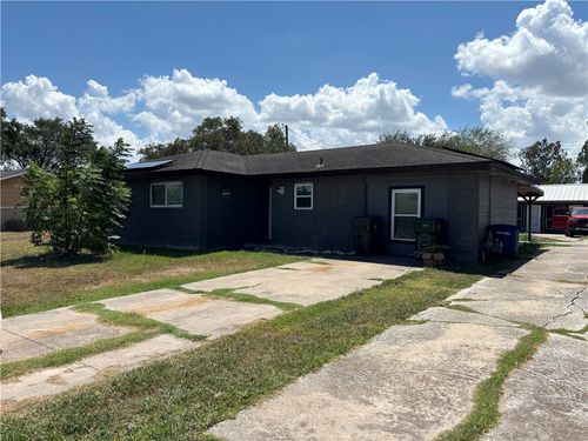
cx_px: 294
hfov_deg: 67.3
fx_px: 442
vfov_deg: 53.1
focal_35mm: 26
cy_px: 220
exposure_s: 1/5618
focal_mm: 5.96
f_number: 1.6
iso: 50
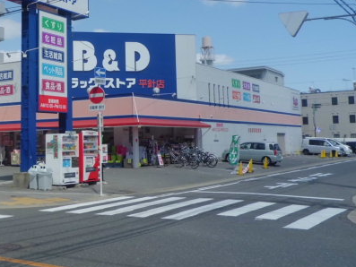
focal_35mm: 50
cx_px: 106
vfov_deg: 28.9
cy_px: 85
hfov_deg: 37.6
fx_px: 514
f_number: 8.2
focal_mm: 5.5
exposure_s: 1/200
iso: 64
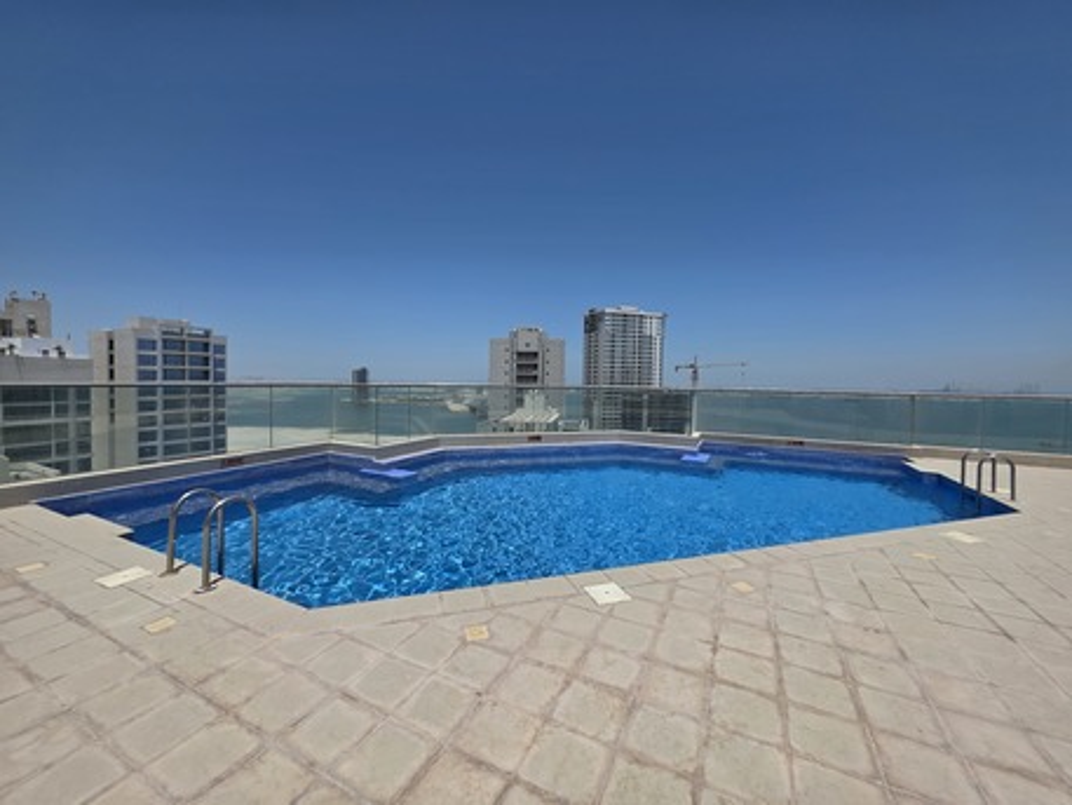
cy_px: 402
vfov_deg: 89.9
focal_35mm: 13
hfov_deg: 106.2
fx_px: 403
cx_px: 536
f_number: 1.9
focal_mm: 2.2
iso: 40
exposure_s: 1/4994
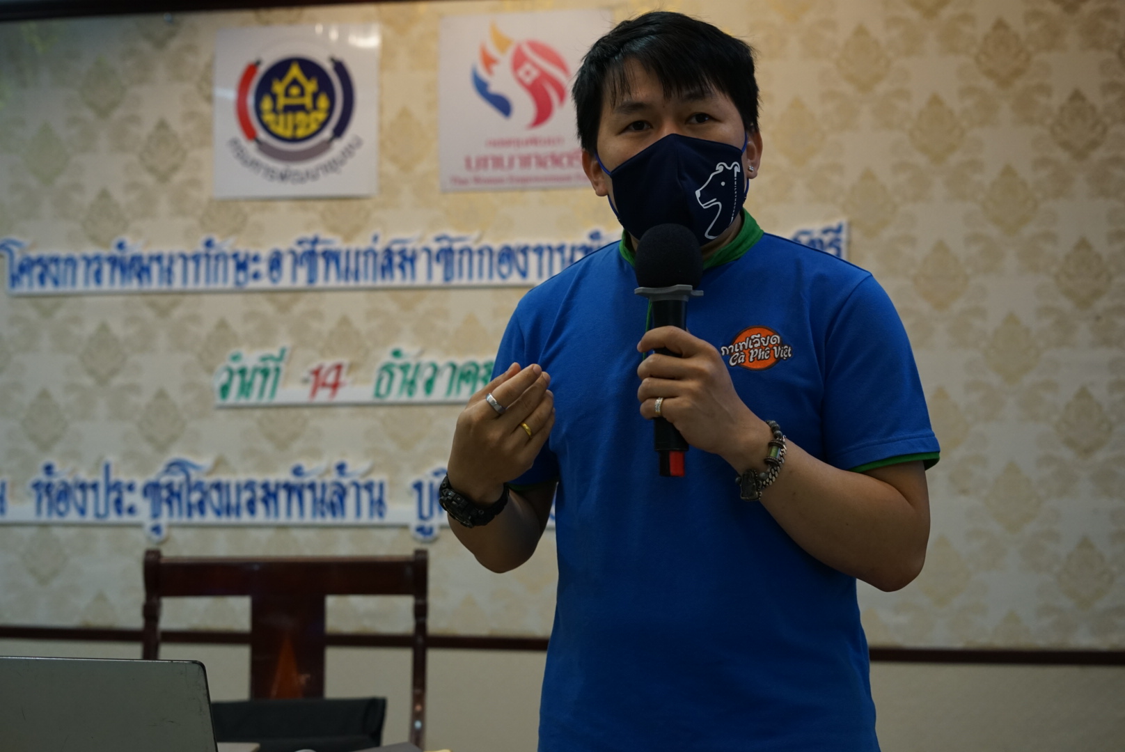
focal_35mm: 50
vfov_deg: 27.0
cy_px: 376
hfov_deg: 39.6
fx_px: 1564
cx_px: 562
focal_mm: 50
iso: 1600
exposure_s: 1/160
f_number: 3.2
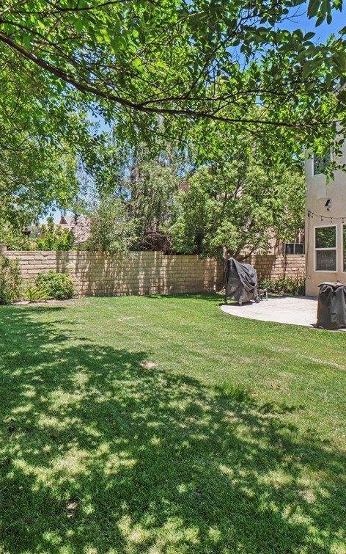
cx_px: 171
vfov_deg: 77.1
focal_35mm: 23
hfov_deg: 53.0
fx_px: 347
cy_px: 274
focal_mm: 8
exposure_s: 1/40
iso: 200
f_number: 8
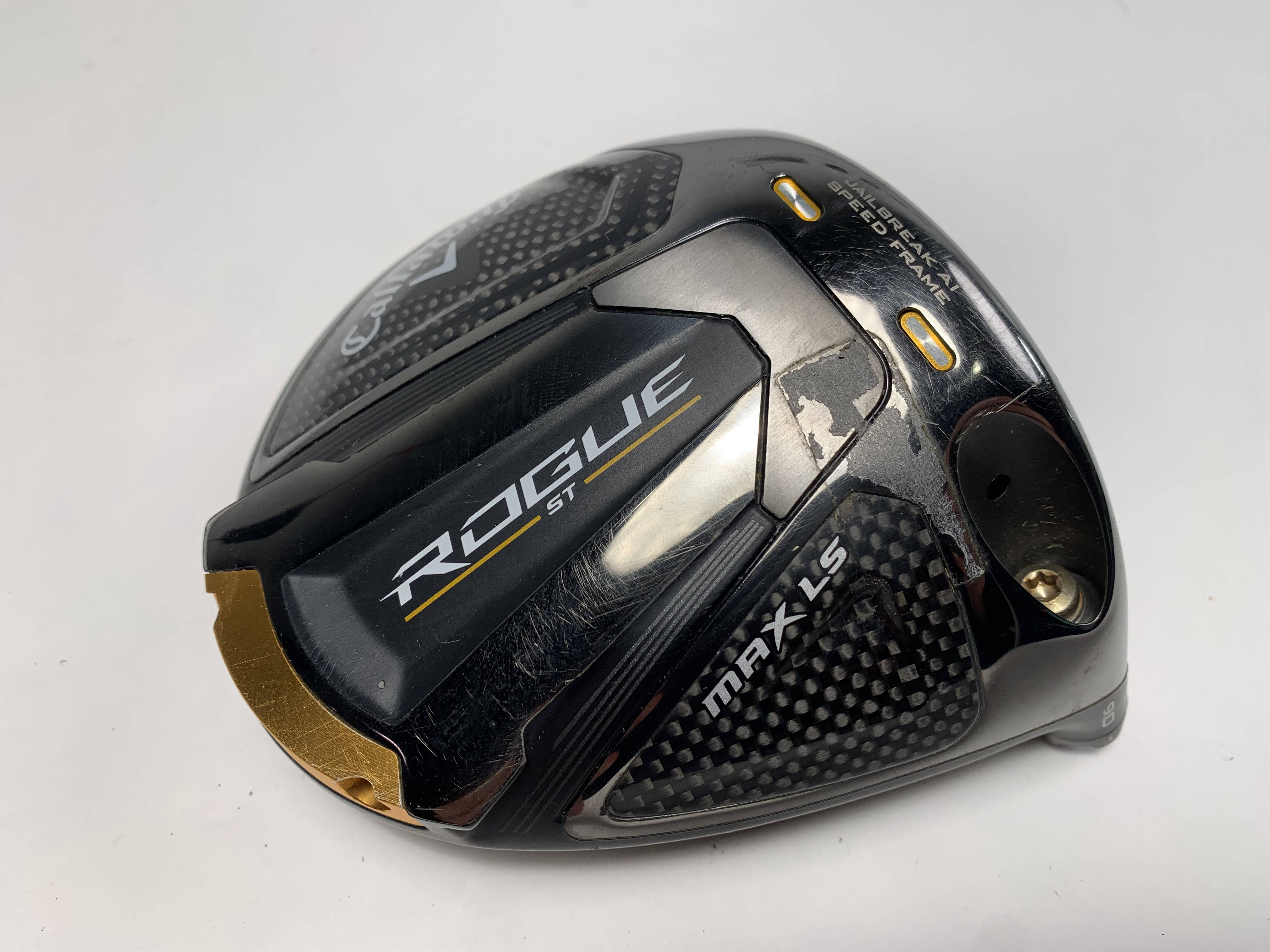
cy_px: 476
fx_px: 954
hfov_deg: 67.3
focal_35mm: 26
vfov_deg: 53.1
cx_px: 635
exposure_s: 1/255
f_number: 1.8
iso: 25
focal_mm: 4.25
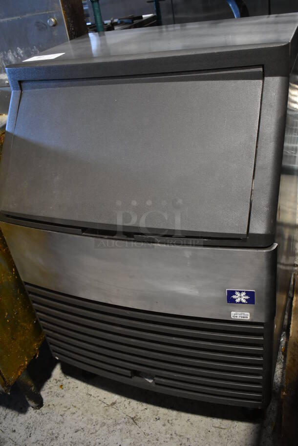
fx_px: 409
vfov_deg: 57.2
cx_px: 149
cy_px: 223
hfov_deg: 40.0
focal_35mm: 33
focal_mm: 22
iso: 3600
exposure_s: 1/125
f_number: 3.8
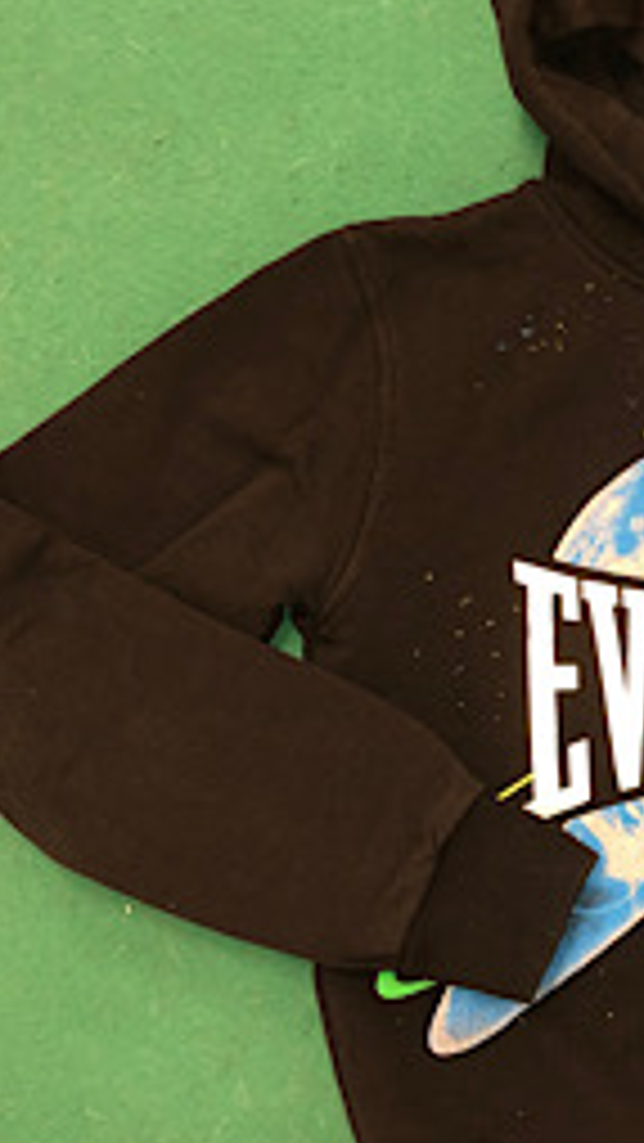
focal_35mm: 60
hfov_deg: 19.0
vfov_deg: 34.9
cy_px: 576
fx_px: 1820
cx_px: 772
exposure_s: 1/17
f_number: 1.8
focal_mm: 3.99
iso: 64
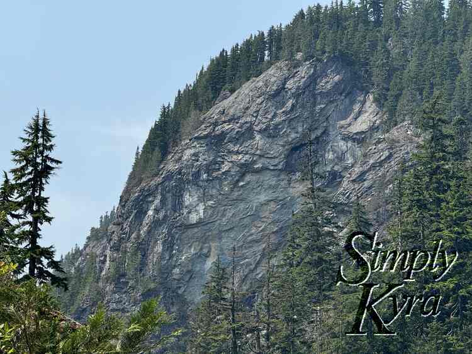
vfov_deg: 12.4
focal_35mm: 120
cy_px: 177
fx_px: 1637
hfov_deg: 16.4
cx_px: 236
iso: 50
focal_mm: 15.66
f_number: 2.8
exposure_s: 1/1318
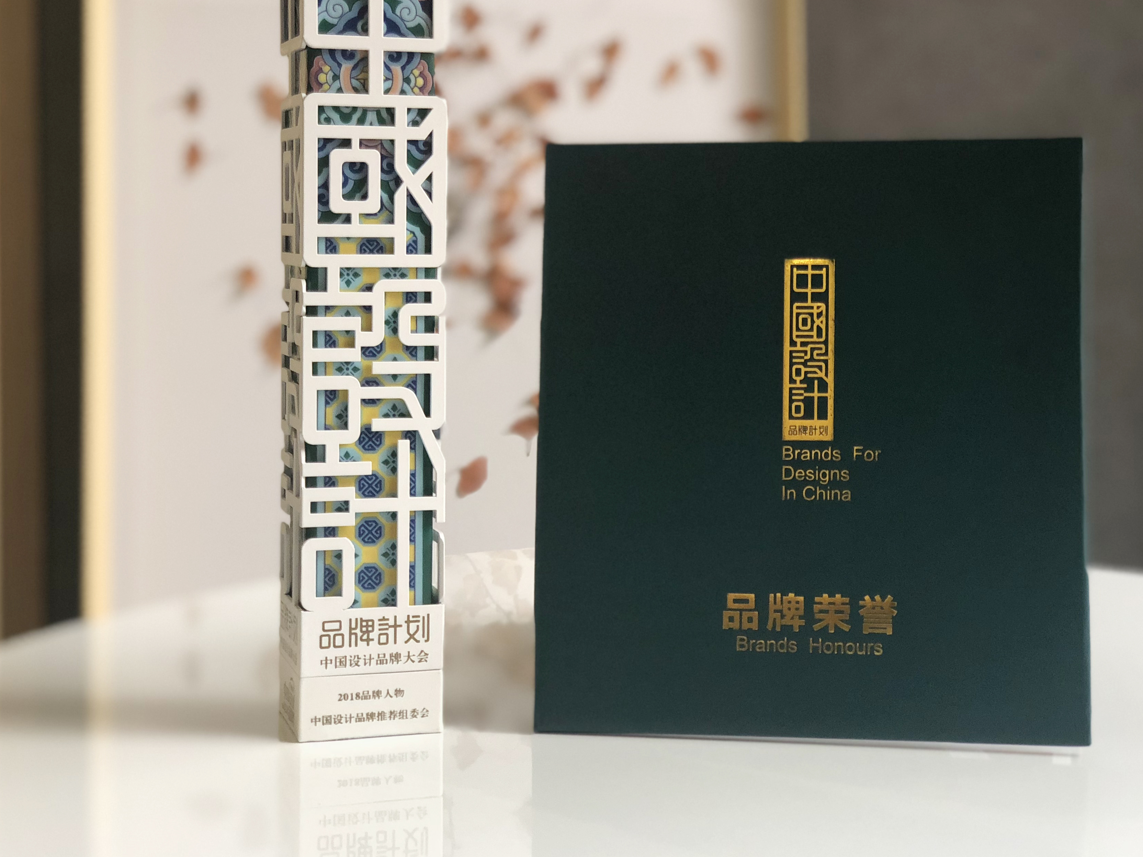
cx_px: 650
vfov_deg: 23.3
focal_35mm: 63
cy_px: 361
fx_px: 2080
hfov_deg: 30.7
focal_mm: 6
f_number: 2.4
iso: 125
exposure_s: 1/50
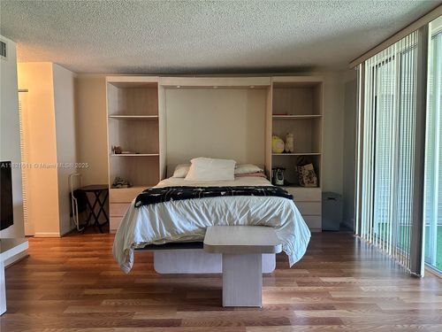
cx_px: 221
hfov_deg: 71.6
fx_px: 306
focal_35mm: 24
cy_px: 166
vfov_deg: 56.8
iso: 400
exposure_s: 1/60
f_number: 1.78
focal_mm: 6.86
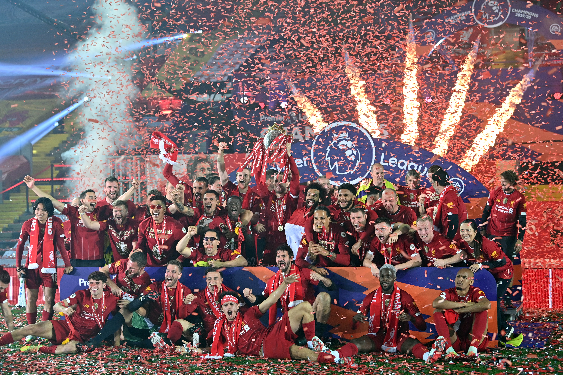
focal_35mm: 82
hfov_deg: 24.8
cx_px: 282
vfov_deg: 16.7
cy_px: 188
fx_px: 1282
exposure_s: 1/1000
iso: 2500
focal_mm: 82
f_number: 4
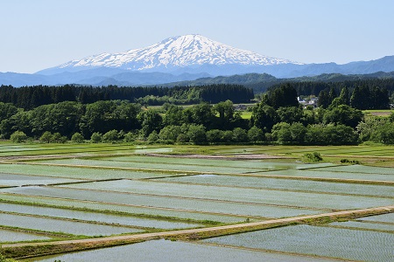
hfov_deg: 20.9
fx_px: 1067
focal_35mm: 98
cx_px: 197
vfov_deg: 14.0
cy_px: 131
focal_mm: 65
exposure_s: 1/500
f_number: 11
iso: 400
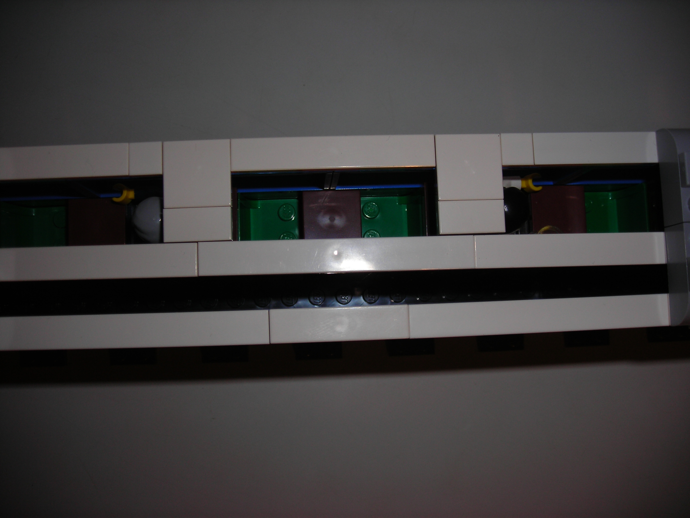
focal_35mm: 38
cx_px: 345
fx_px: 757
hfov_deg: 49.0
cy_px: 259
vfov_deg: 37.7
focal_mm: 6.3
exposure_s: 1/60.1
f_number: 6.4
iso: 50
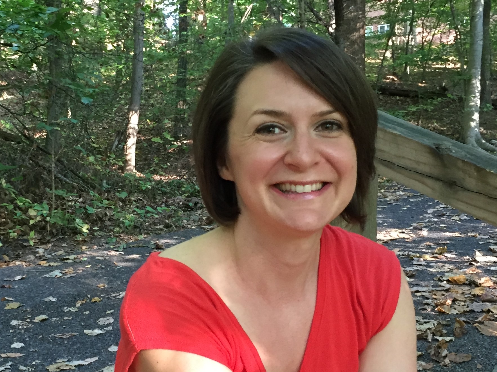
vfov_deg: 48.2
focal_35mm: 29
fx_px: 416
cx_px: 248
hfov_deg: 61.7
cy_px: 186
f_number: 2.2
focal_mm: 4.15
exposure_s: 1/30
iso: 160
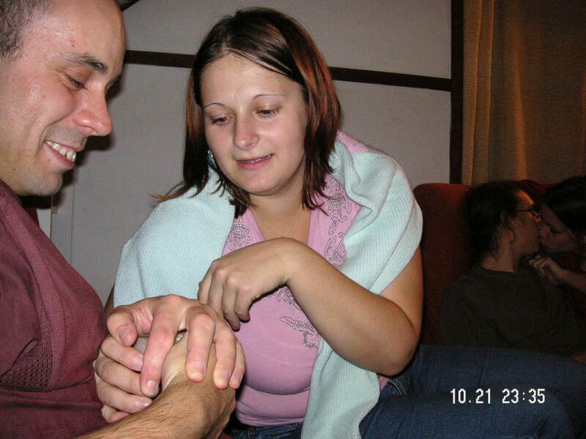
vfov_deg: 38.7
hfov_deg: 50.1
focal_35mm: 37
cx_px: 293
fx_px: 626
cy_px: 220
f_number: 2.8
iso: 160
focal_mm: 6.1
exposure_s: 1/45
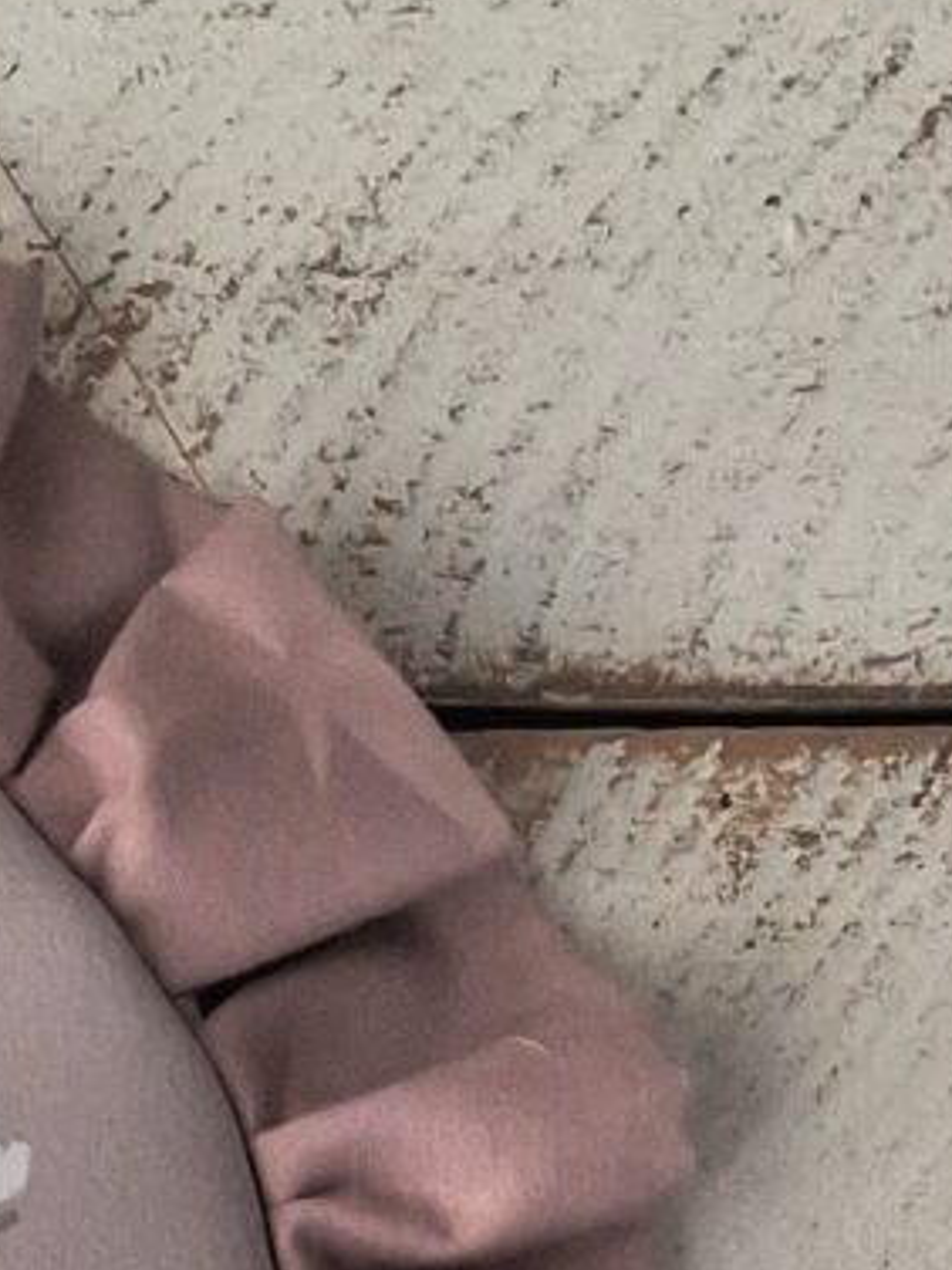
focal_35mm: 184
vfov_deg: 9.5
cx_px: -1482
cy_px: 3141
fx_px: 6747
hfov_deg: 7.4
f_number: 1.8
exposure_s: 1/100
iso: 32
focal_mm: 4
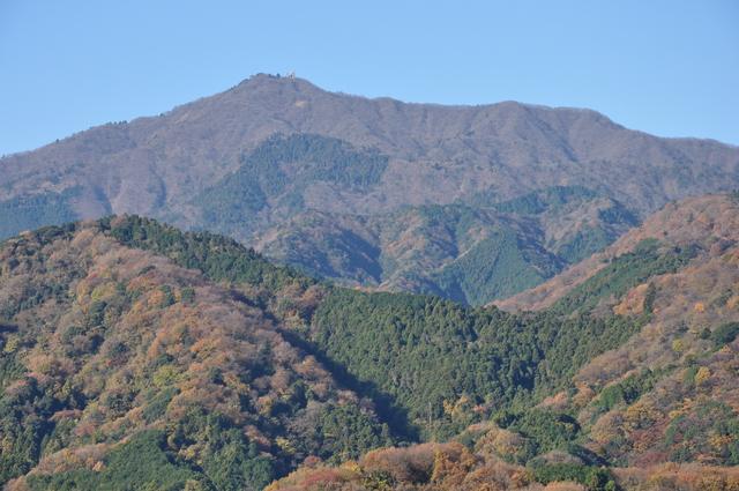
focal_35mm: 147
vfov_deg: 9.3
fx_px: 3014
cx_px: 370
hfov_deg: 14.0
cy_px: 246
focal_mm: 98
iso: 200
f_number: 11
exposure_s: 1/250
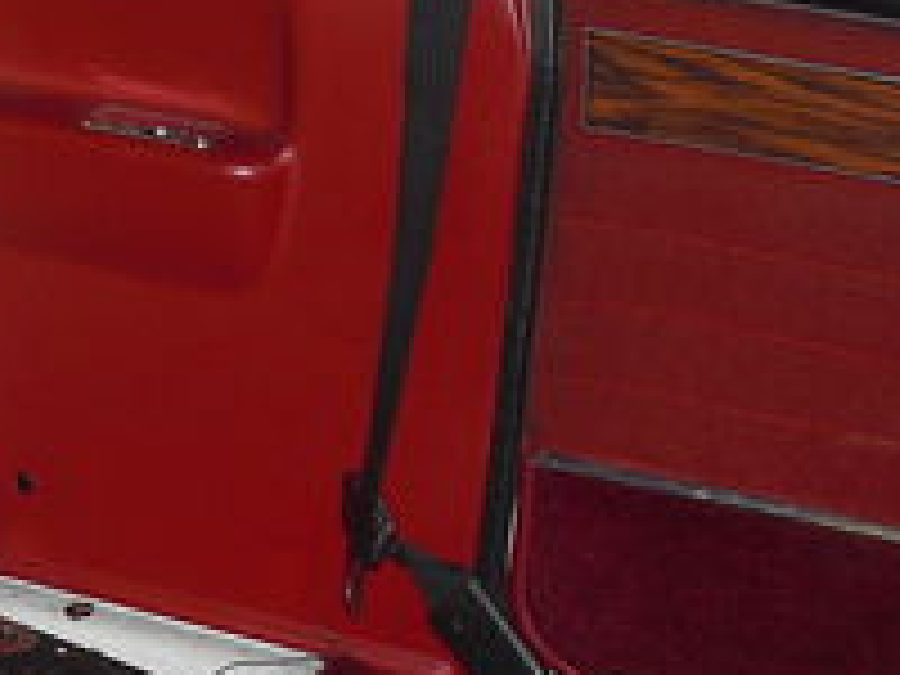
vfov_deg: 12.8
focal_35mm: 115
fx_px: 2990
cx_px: -198
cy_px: 554
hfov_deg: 16.4
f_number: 3.1
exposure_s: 1/60
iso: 200
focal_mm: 6.3
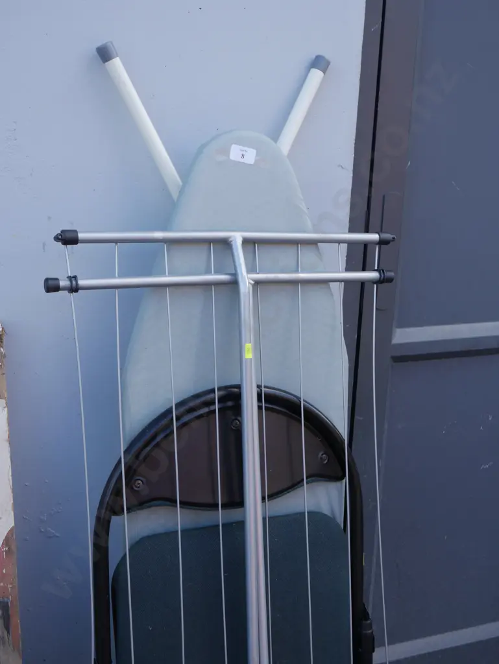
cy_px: 332
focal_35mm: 48
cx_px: 250
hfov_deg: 30.3
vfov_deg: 39.6
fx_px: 922
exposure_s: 1/80
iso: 200
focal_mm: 24
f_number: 5.6
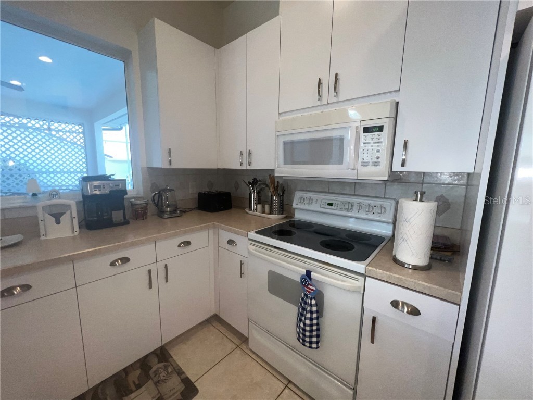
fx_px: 200
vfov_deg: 89.9
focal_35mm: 13
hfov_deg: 106.2
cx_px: 266
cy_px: 200
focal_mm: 1.57
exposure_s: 1/120
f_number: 1.8
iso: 125
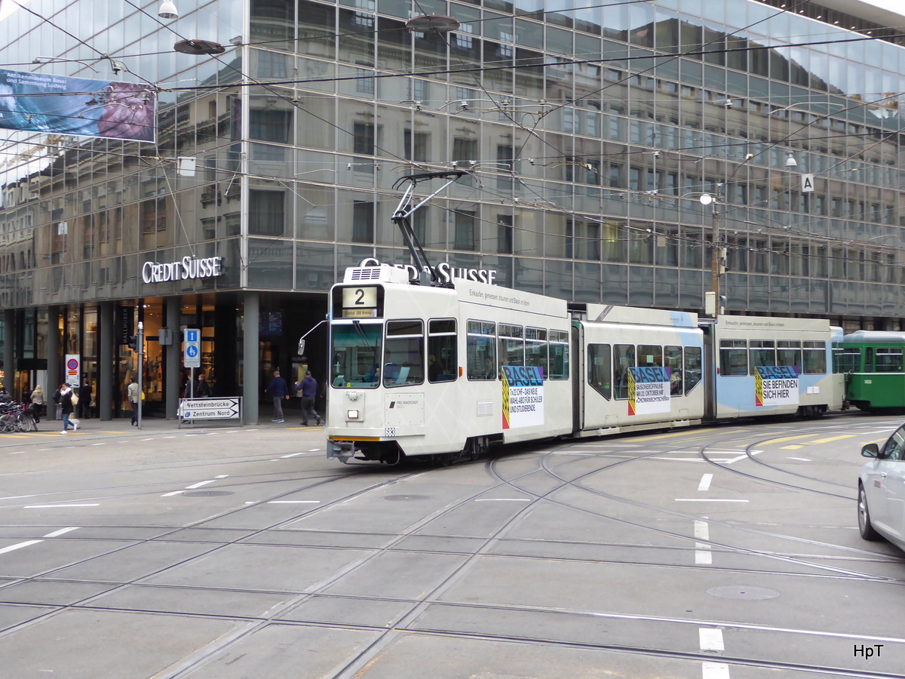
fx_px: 1203
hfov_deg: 41.2
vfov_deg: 31.5
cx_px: 452
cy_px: 340
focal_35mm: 46
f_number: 3.9
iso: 250
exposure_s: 1/125
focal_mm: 7.8
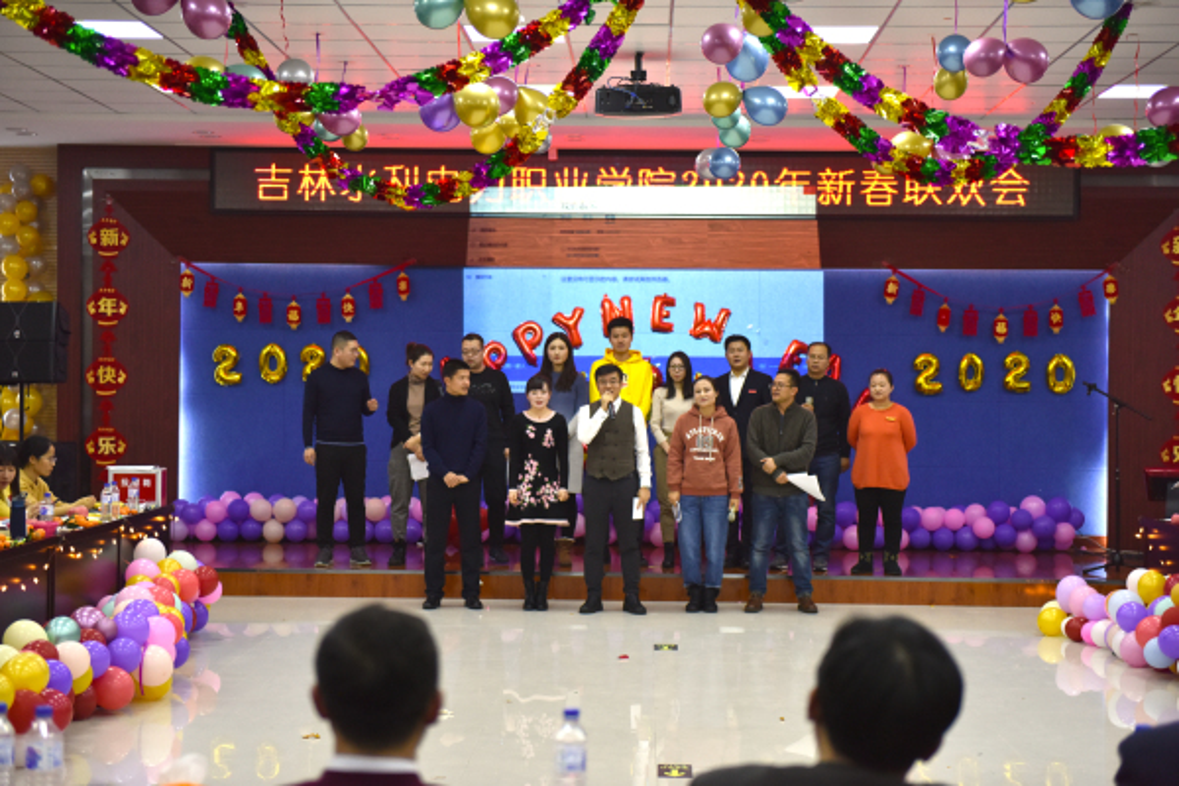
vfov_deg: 21.9
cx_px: 590
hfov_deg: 32.4
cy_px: 393
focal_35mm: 62
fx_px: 2030
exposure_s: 1/250
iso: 2000
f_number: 2.8
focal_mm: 62
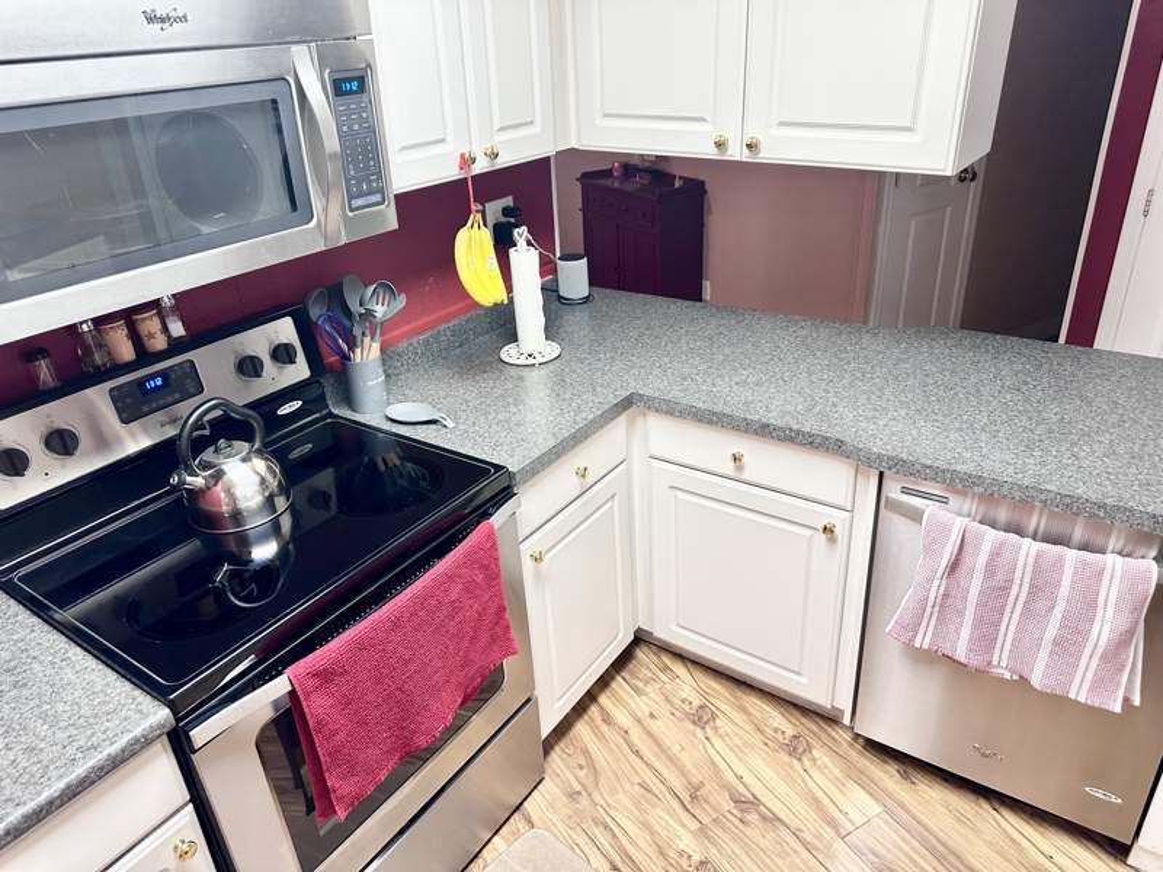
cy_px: 436
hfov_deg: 71.6
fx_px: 806
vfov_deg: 56.8
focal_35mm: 24
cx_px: 582
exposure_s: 1/60
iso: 200
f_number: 1.78
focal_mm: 6.86
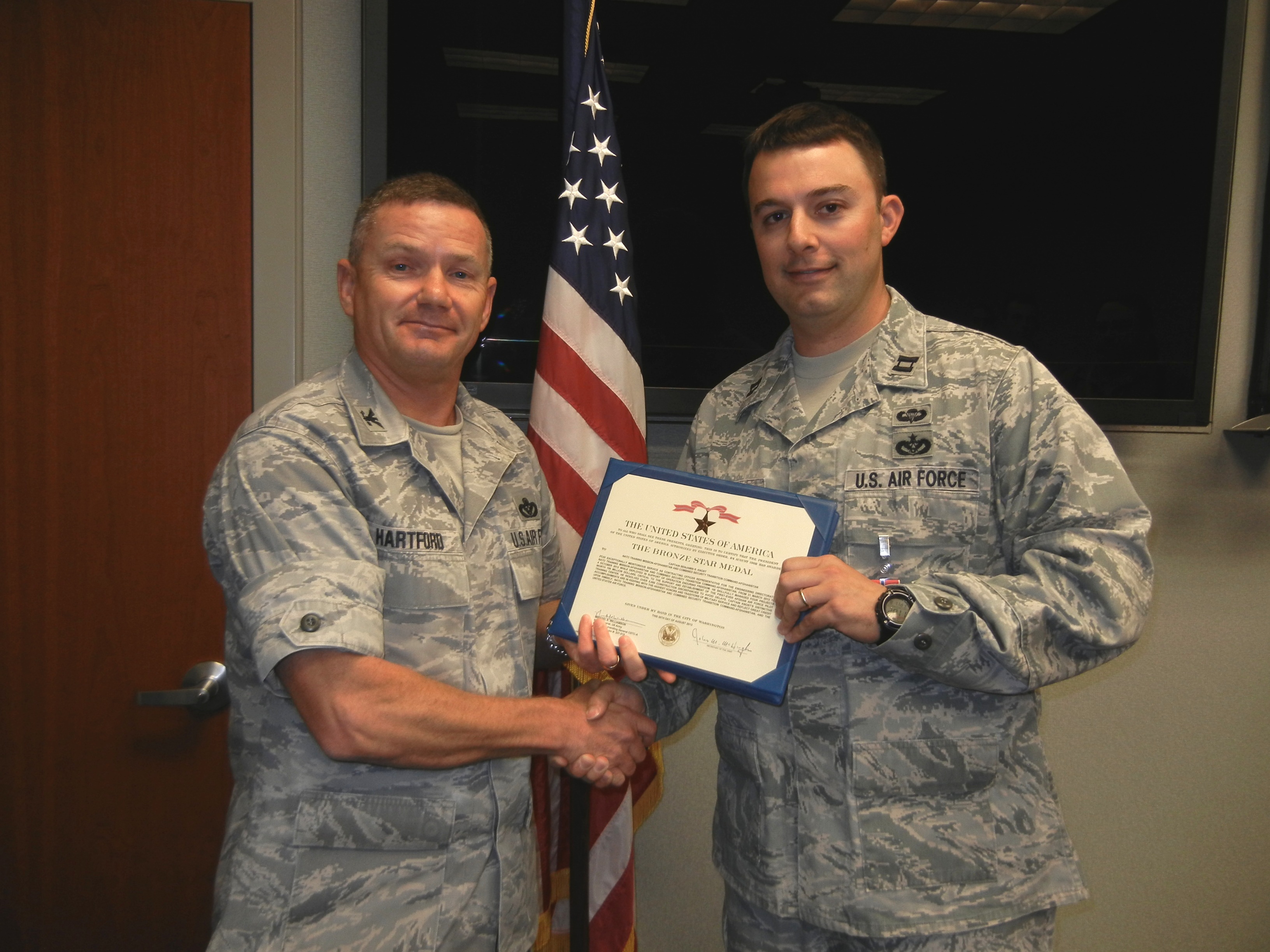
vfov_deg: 46.8
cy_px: 476
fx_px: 1101
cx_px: 635
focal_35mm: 30
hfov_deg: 60.0
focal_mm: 5.4
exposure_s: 1/39.7
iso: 160
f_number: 3.5
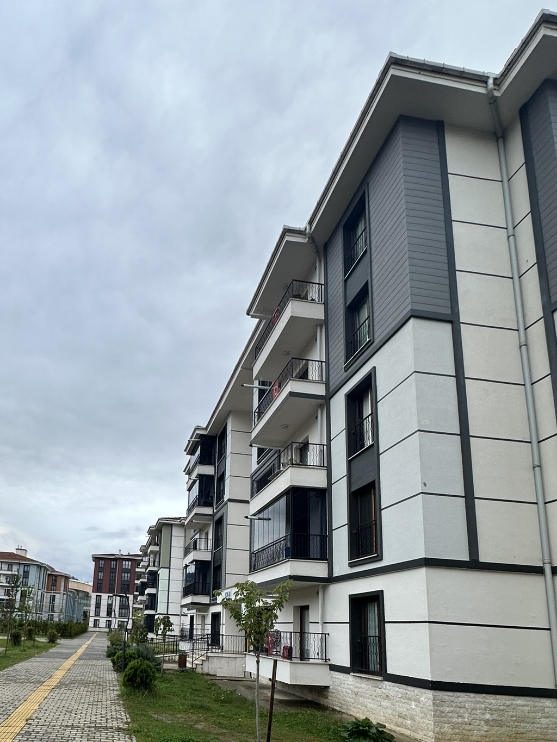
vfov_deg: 74.2
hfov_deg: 60.9
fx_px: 450
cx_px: 159
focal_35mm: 21
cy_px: 543
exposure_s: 1/102
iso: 40
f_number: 2.2
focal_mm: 2.22
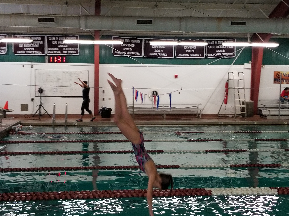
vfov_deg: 53.1
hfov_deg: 67.3
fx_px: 217
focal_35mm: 26
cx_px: 144
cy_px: 108
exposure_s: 1/120
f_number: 1.7
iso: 200
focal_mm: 4.25
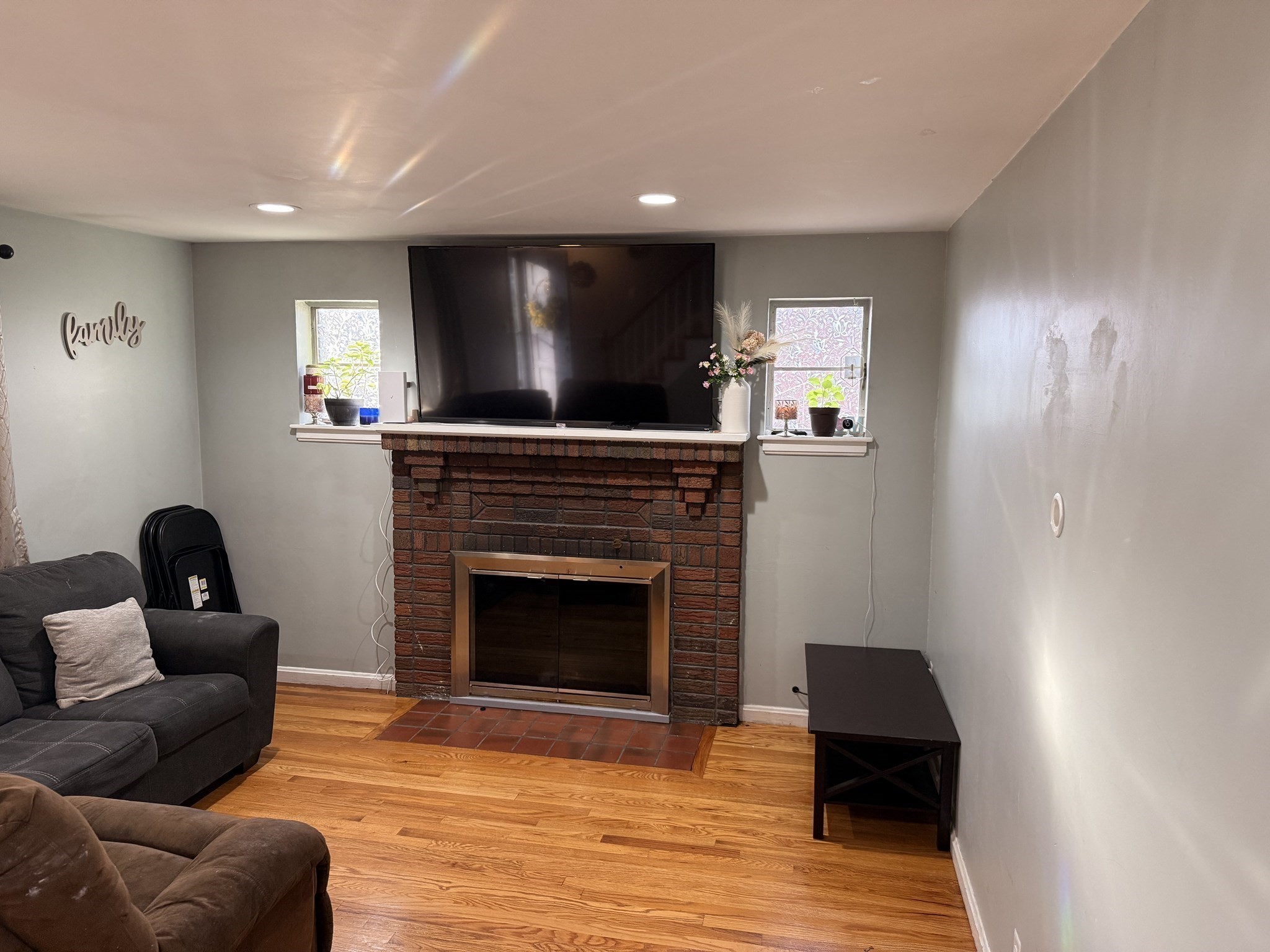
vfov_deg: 56.8
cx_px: 635
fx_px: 881
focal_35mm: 24
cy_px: 476
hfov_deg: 71.6
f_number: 1.78
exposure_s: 1/120
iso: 320
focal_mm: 6.76
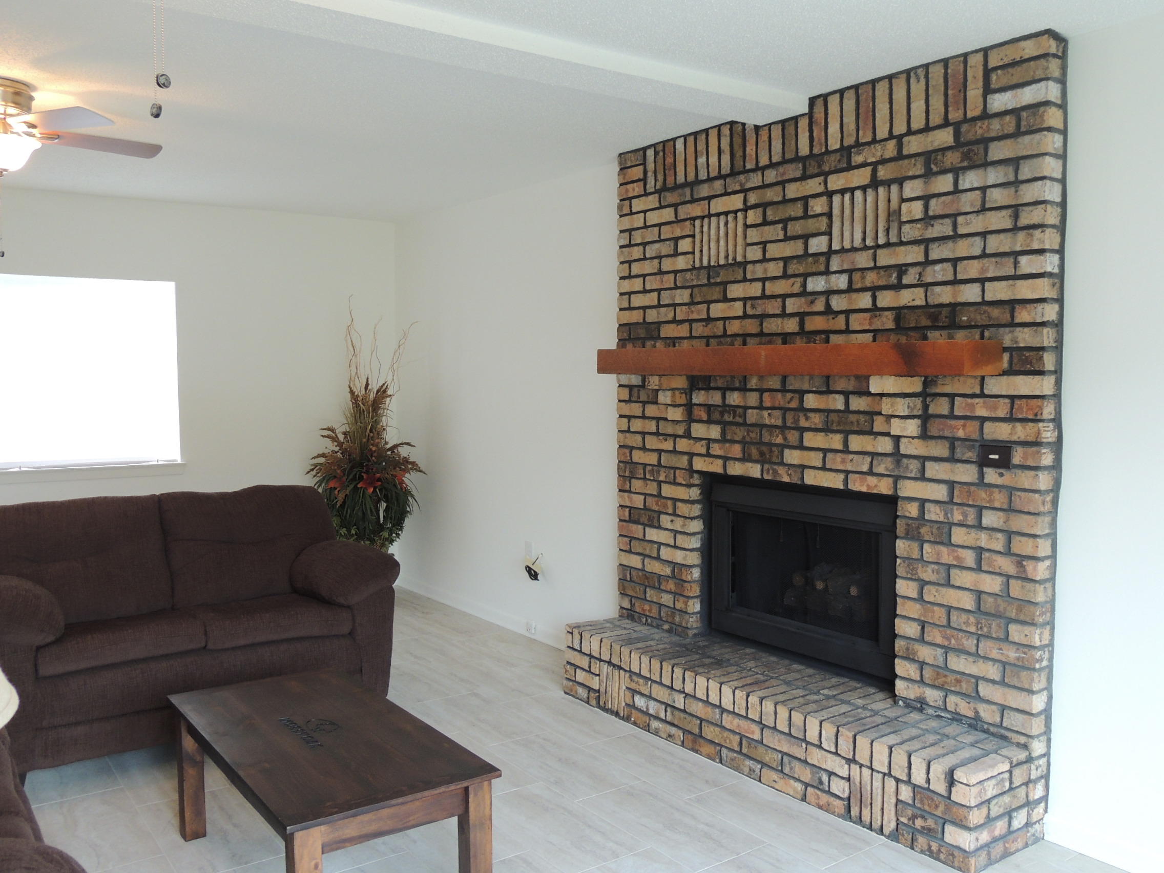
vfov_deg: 46.8
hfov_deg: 60.0
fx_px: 1009
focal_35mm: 30
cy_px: 436
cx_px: 582
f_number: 3.1
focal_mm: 5.3
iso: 220
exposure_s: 1/30
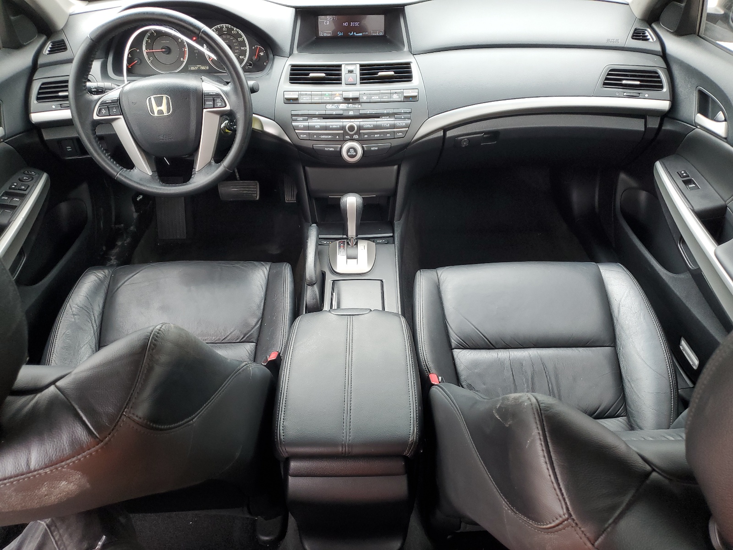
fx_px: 551
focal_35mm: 26
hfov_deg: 67.3
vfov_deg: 53.1
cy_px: 275
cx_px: 366
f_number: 1.5
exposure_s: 1/60.2
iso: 74
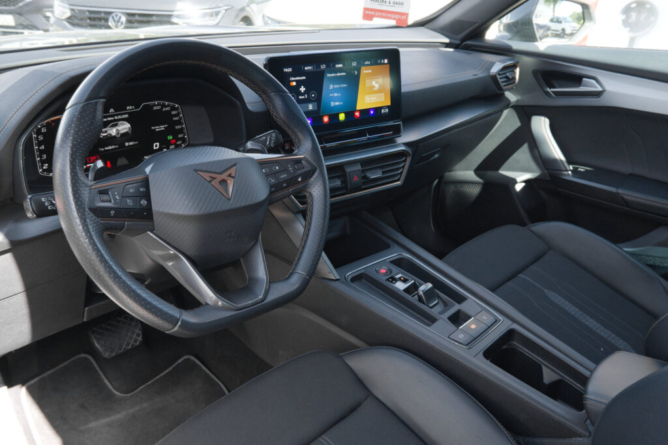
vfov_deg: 45.0
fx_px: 538
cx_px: 334
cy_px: 222
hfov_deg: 63.7
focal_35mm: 29
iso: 1600
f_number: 7.1
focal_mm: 19.2
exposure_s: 1/80
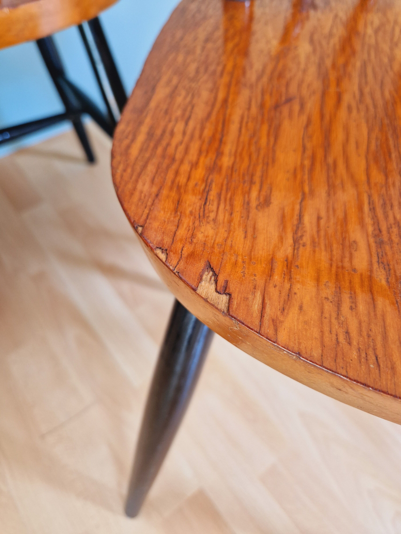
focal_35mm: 23
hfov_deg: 58.9
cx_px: 200
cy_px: 267
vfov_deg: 73.9
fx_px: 355
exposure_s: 1/100
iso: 320
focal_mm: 5.4
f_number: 1.8
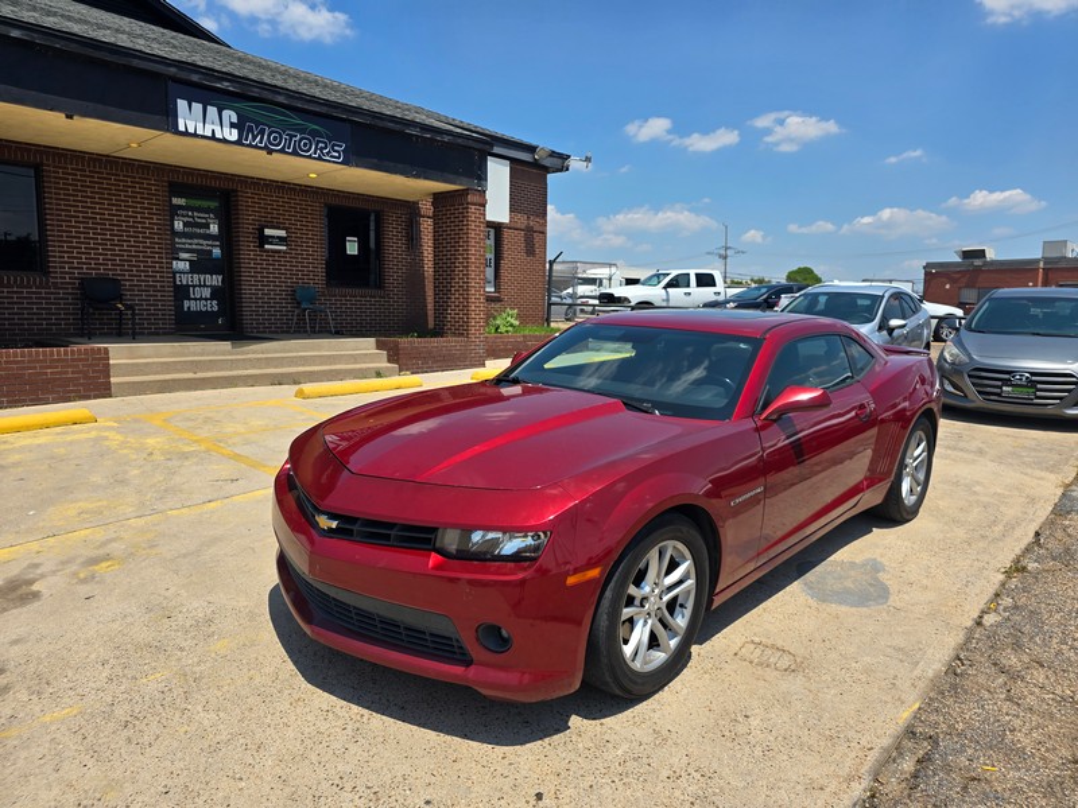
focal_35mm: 23
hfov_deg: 73.9
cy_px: 404
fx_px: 716
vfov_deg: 58.9
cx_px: 539
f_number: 1.7
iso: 12
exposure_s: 1/1022
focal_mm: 6.3
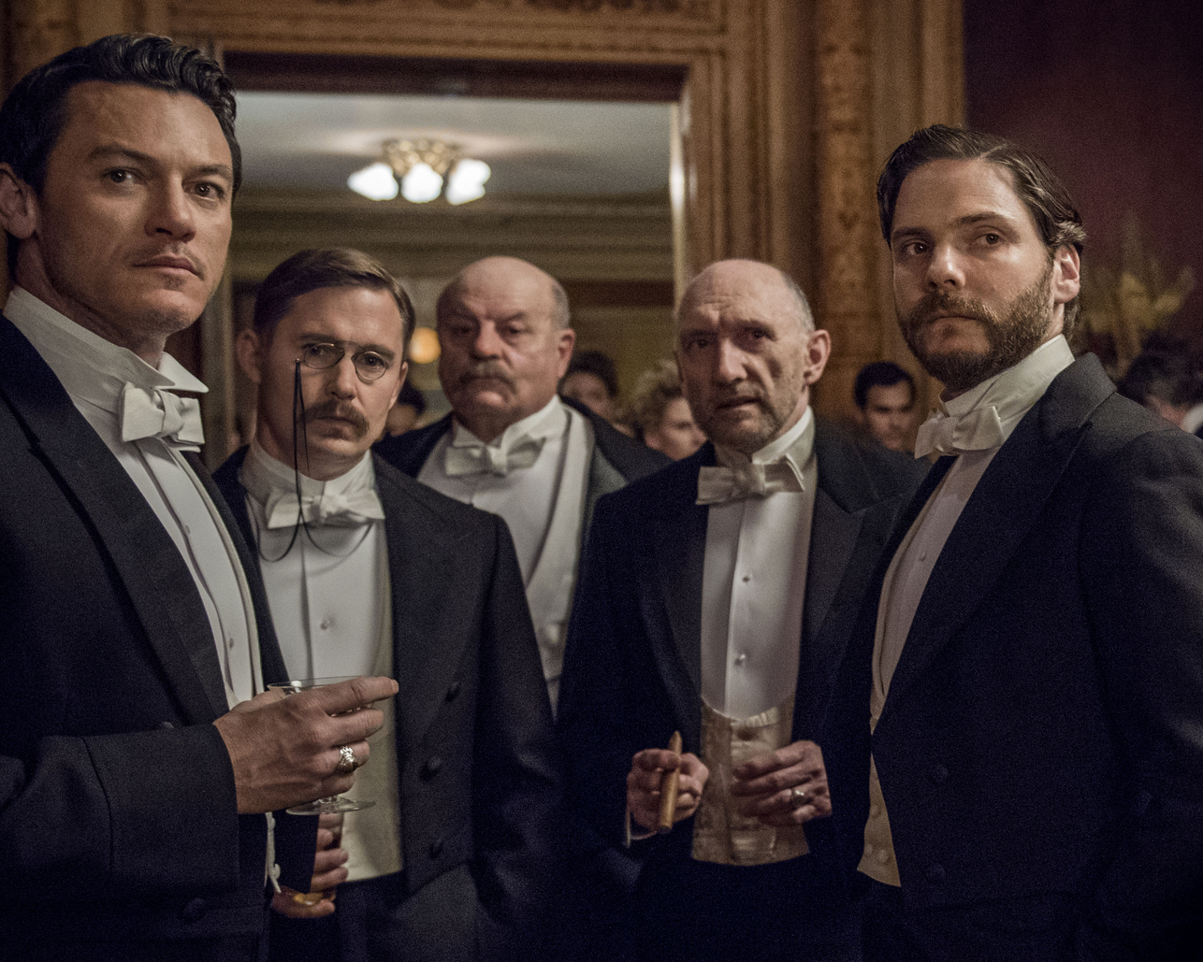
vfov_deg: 40.1
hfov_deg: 49.0
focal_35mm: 37
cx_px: 558
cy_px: 489
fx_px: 1317
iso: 3200
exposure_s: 1/100
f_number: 2.8
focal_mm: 32
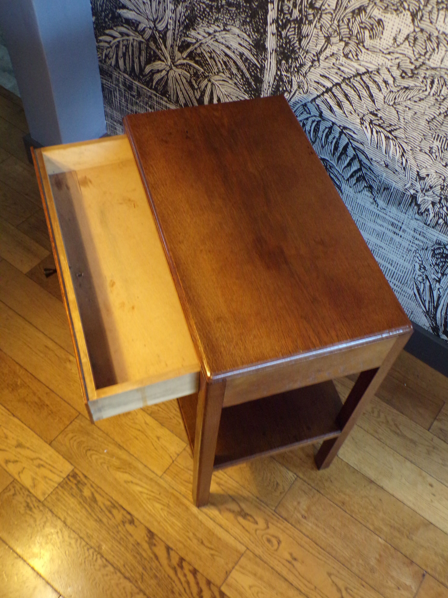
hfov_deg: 44.2
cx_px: 224
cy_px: 299
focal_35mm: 32
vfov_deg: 56.8
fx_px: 552
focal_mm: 5.8
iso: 394
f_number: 3.2
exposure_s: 1/17
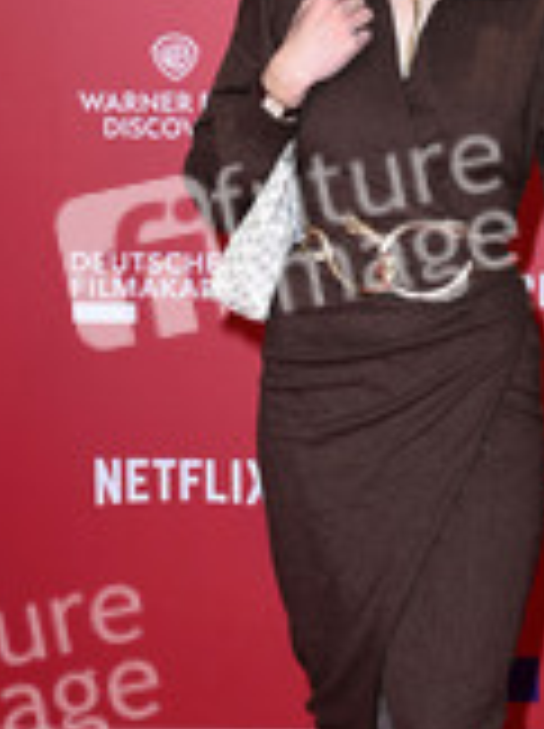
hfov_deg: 11.1
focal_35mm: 133
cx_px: 418
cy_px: 468
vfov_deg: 14.8
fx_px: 2794
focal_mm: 56
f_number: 6.3
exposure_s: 1/250
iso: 800
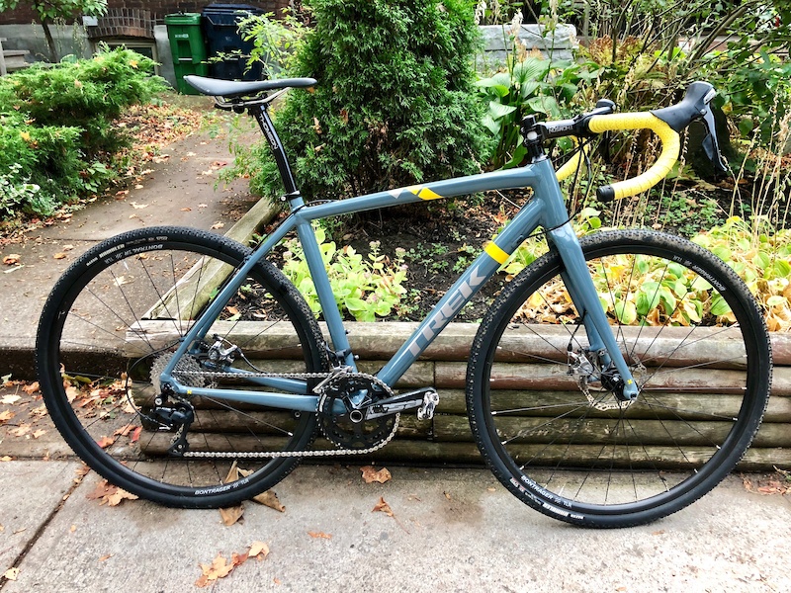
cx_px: 396
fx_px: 663
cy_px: 296
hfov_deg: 61.7
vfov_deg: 48.2
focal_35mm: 29
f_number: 1.8
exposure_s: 1/30
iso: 40
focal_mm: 3.99
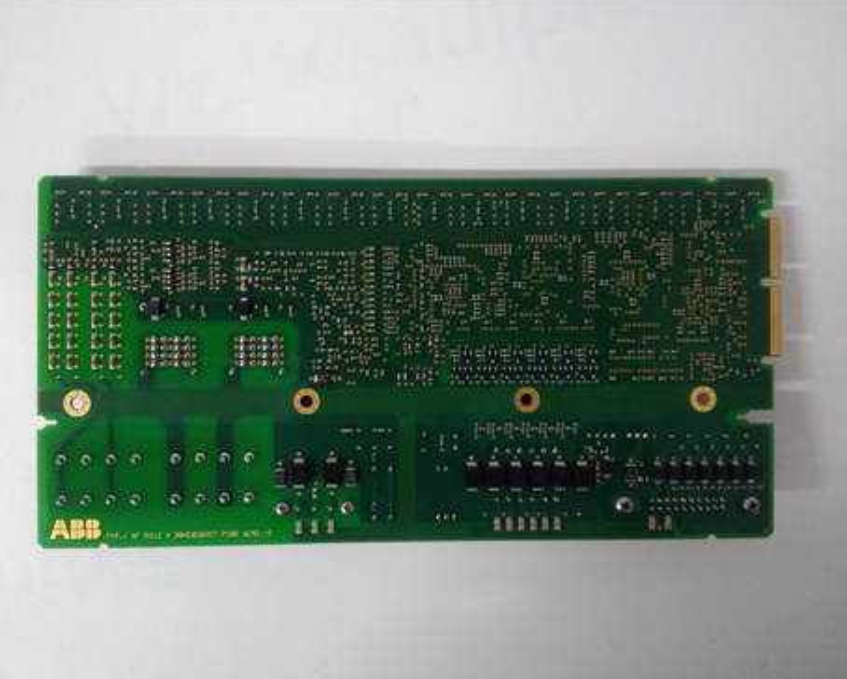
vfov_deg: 50.0
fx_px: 728
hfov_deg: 60.4
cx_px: 407
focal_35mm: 29
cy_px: 344
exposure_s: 1/33
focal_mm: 3.79
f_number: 2
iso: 599
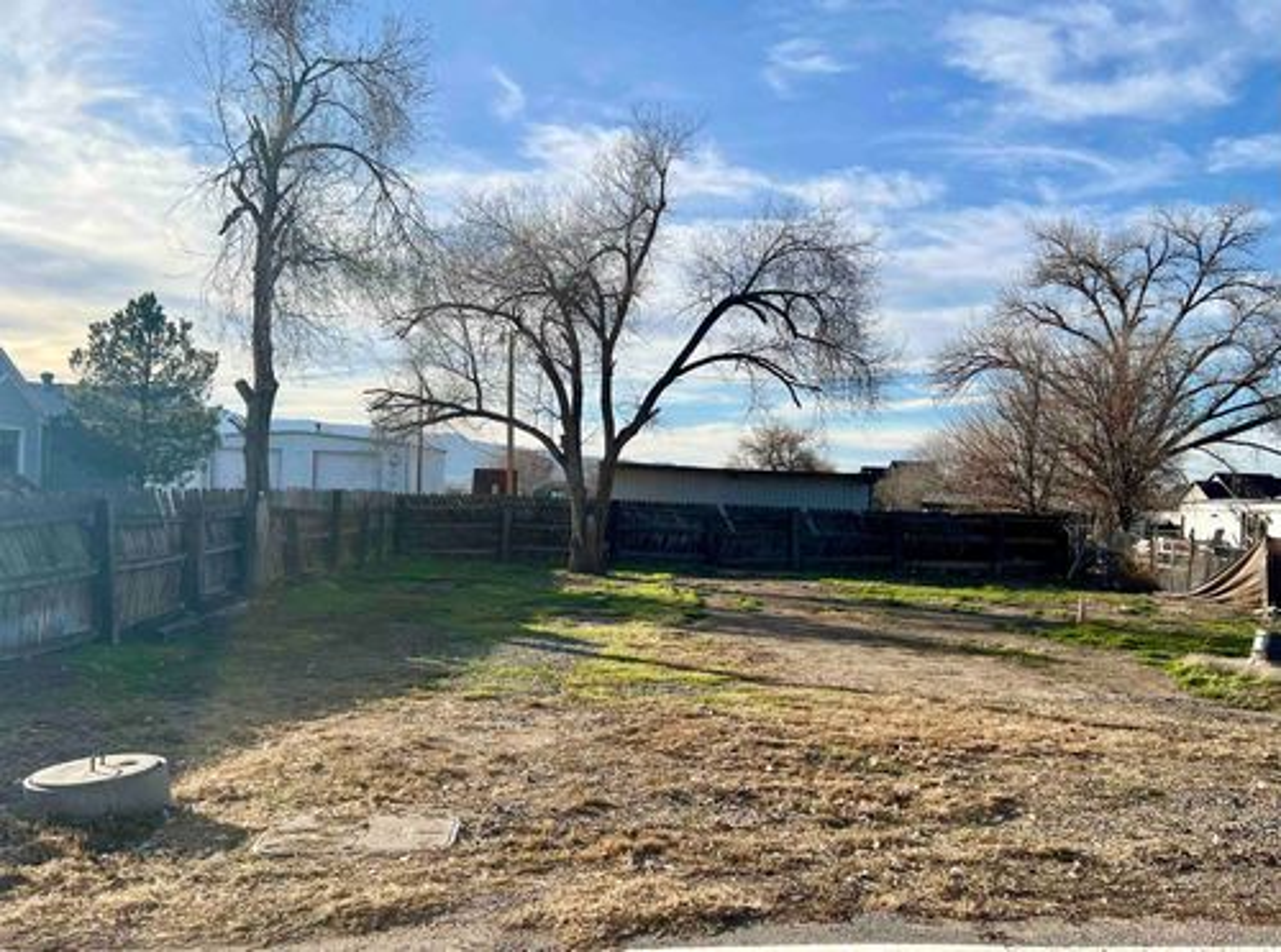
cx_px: 640
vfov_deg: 52.8
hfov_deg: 67.5
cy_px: 476
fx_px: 959
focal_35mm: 26
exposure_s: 1/4444
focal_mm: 5.7
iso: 50
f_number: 1.5
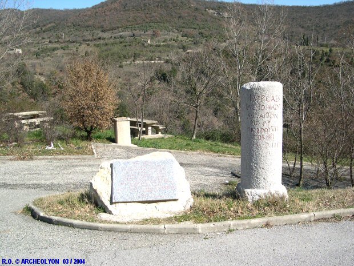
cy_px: 133
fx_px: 389
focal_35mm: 38
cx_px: 177
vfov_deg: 37.7
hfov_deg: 49.0
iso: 100
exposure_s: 1/227
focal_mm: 8
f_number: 7.6
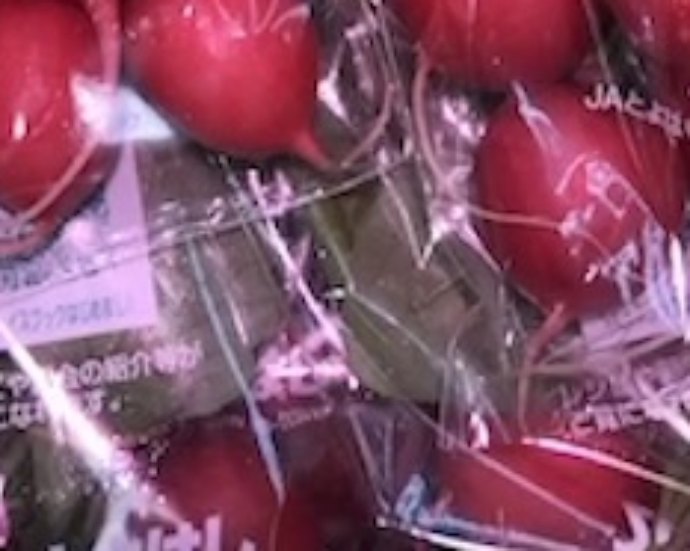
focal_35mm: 94
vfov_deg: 14.2
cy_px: -489
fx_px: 1918
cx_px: 160
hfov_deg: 20.2
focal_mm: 3.99
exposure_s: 1/100
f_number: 1.8
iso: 25
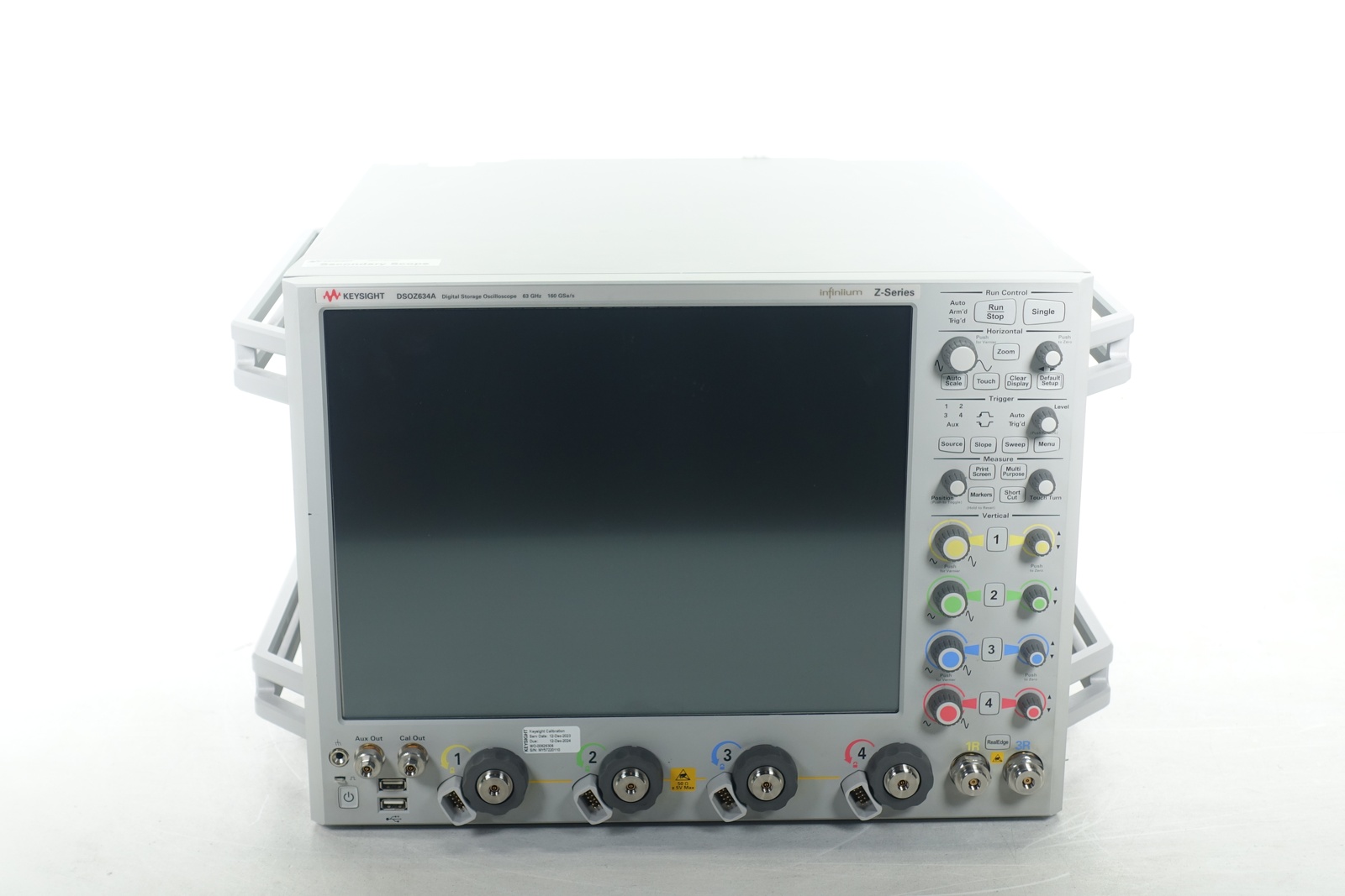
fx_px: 2130
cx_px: 672
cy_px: 448
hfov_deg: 35.1
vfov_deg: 23.8
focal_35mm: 57
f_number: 3.2
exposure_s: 1/80
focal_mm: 20.81
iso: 125
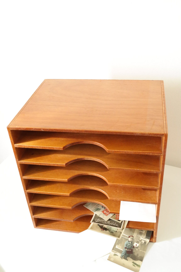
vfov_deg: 53.1
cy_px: 136
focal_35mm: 36
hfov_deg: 36.9
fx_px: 271
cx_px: 90
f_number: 5.6
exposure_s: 1/30
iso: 1600
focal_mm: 24
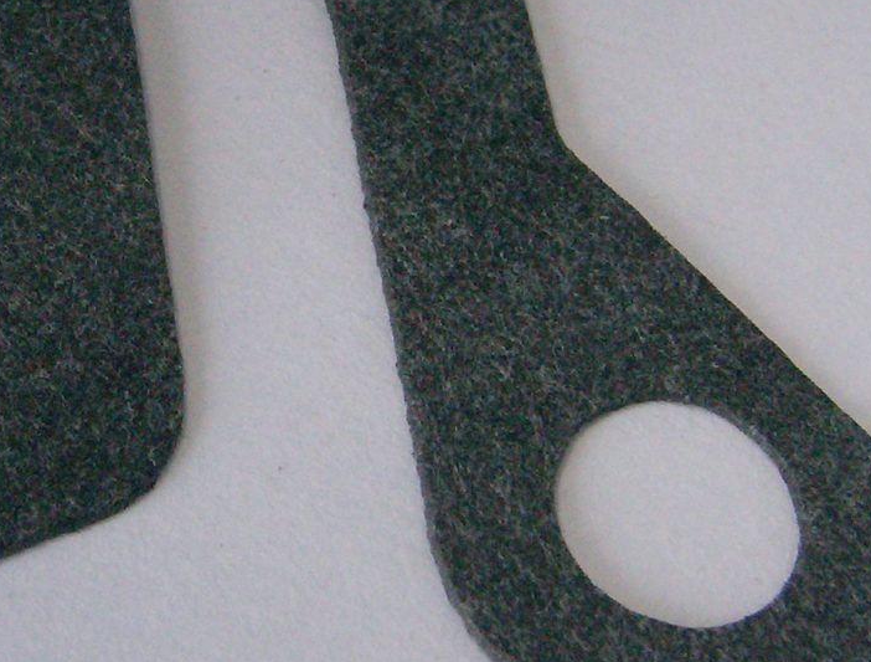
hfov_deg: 18.4
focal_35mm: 105
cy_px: 101
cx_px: 153
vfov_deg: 14.1
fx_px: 2654
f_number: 2.8
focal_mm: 6
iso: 200
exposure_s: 1/47.6
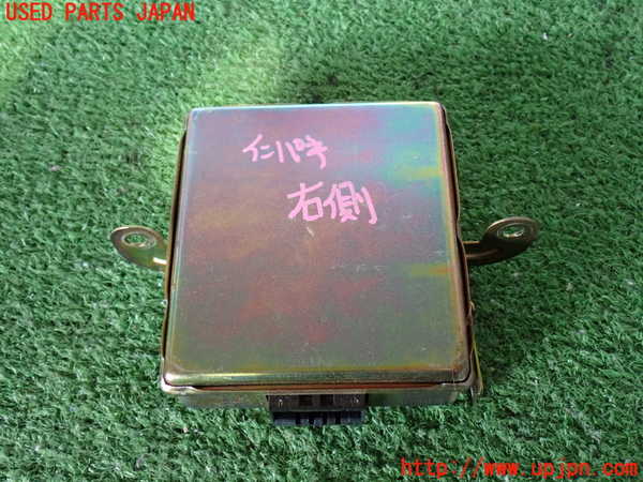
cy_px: 241
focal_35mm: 41
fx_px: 762
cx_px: 322
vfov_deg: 35.1
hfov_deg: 45.8
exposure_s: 1/25
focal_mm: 7.31
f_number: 2.8
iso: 800
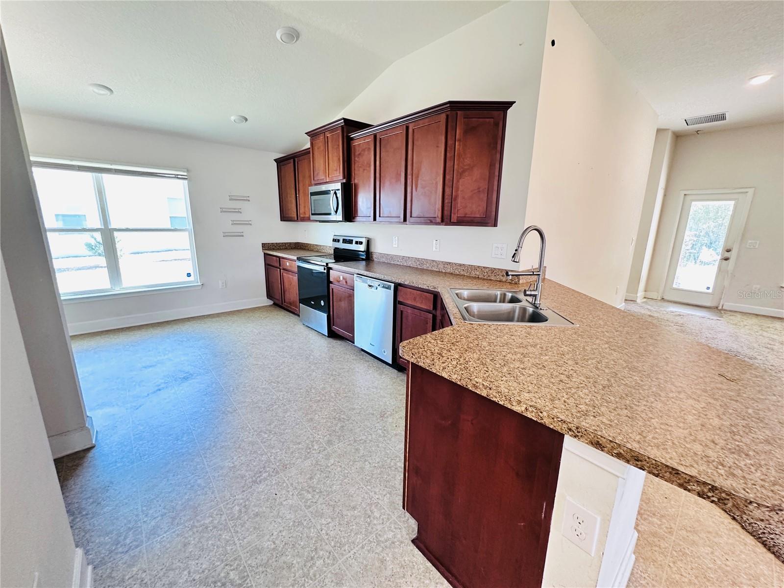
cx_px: 392
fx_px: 317
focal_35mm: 14
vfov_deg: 85.7
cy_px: 294
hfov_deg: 102.1
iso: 320
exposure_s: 1/60
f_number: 2.2
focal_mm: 2.22
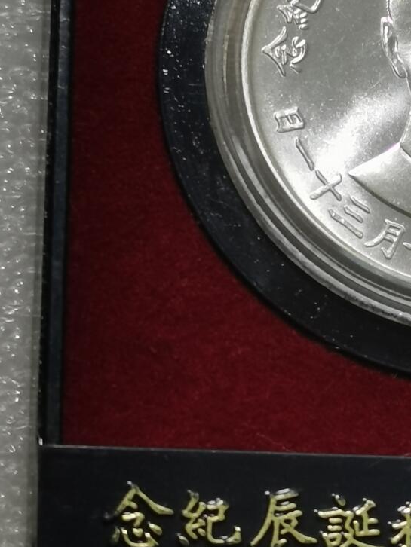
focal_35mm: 171
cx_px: 455
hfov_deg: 8.6
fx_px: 2705
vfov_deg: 11.5
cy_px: 86
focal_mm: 5.58
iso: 50
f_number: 1.8
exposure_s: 1/145
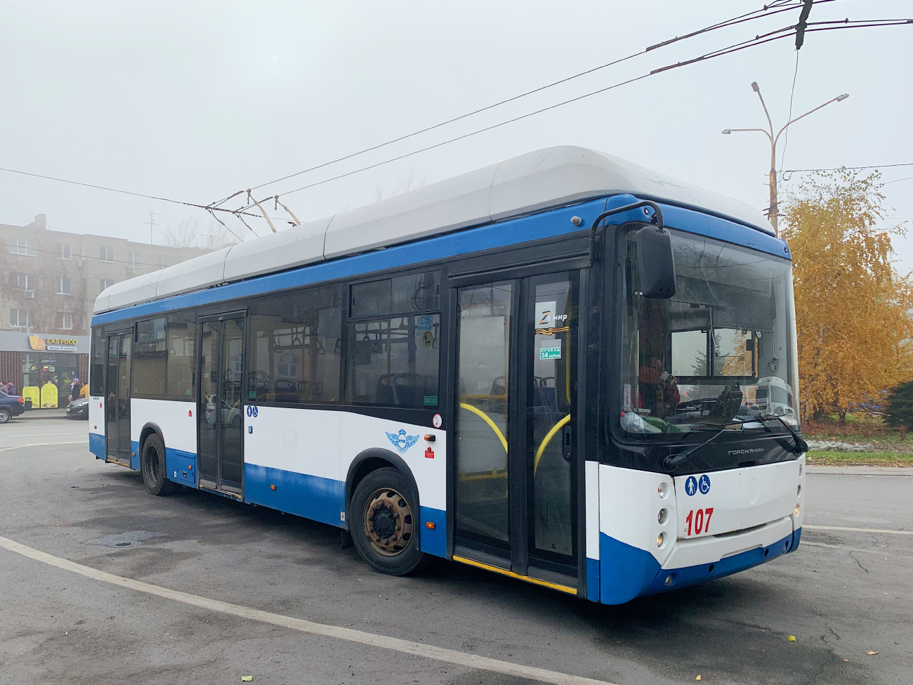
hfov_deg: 67.3
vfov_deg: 53.1
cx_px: 456
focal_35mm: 26
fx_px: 686
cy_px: 342
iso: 25
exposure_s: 1/1610
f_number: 1.8
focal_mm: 4.25
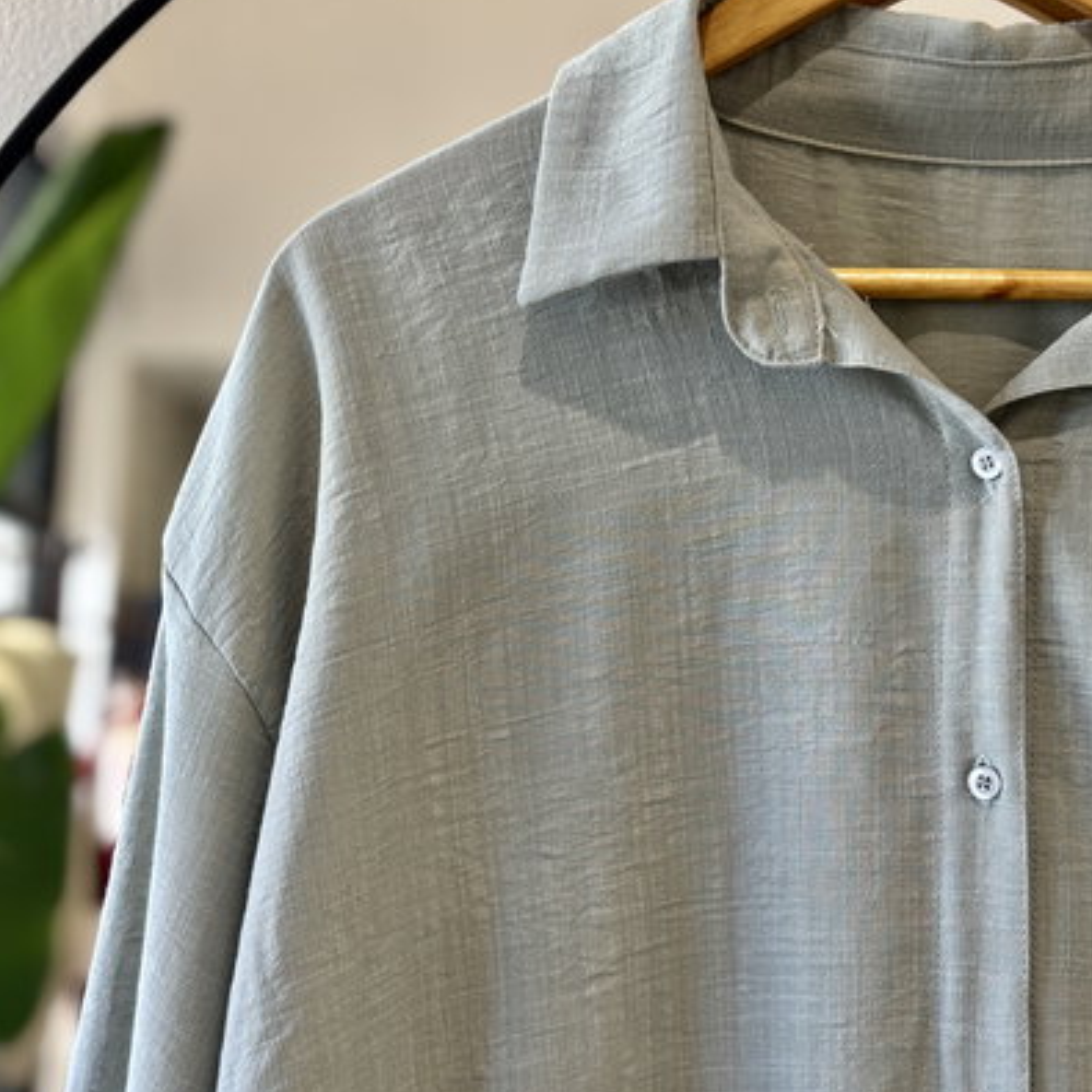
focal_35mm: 62
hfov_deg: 27.7
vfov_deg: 27.7
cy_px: 452
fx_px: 2213
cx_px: 550
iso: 50
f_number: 1.6
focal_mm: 5.96
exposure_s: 1/50
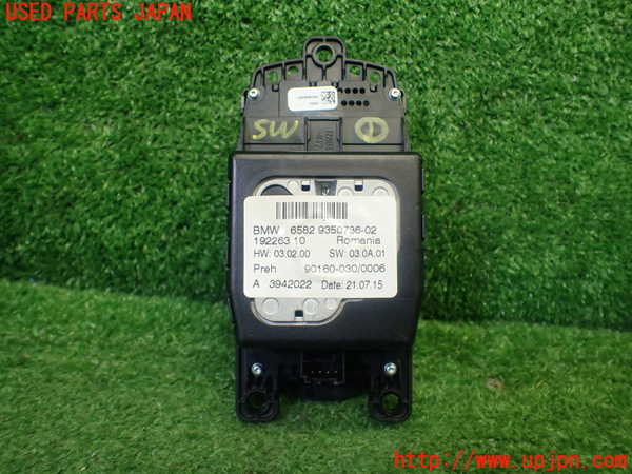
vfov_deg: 46.8
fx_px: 548
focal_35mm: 30
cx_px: 316
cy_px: 237
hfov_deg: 60.0
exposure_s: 1/125
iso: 400
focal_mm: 5.4
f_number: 2.3
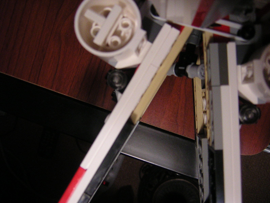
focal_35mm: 36
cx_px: 135
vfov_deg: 39.7
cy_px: 102
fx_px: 281
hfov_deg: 51.4
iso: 400
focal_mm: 4.7
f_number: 2.6
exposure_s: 1/64
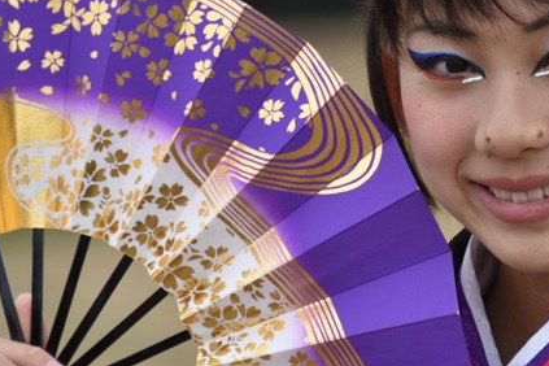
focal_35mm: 557
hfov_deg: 3.7
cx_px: 506
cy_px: 147
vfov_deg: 2.5
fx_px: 8494
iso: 100
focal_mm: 230
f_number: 5.6
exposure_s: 1/125
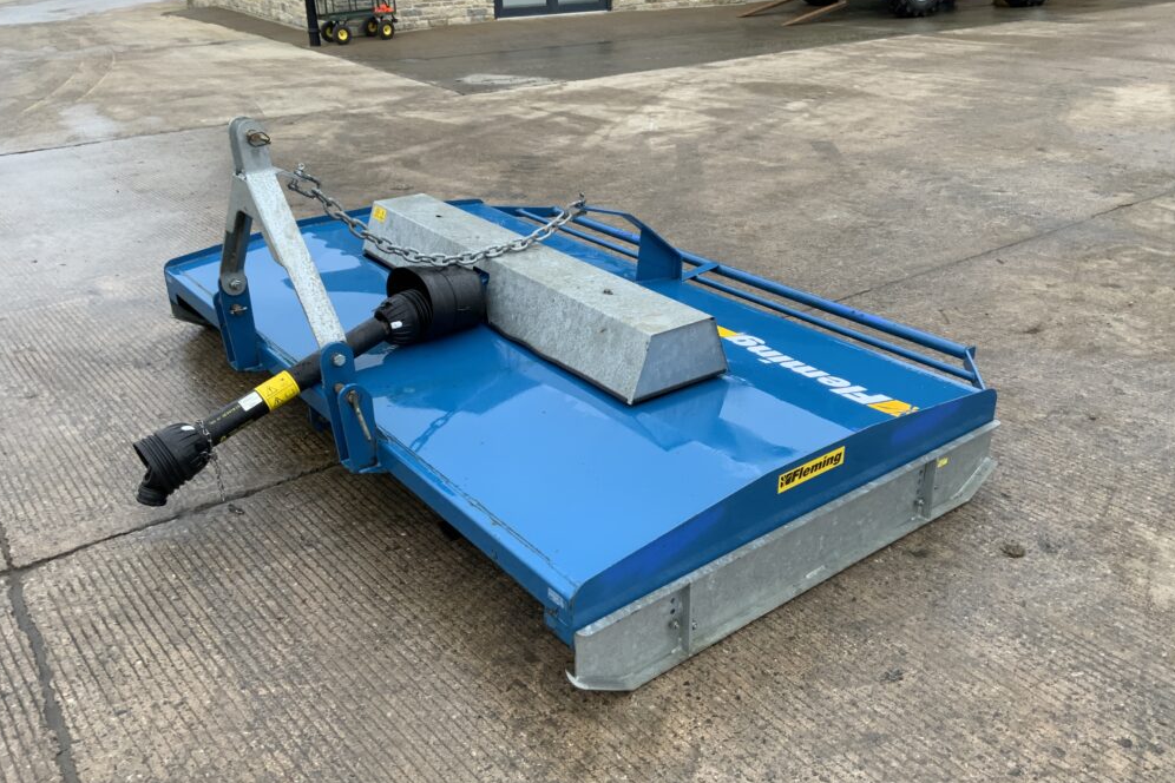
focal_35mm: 31
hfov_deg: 60.3
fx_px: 1012
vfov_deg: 42.3
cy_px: 380
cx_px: 585
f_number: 1.8
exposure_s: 1/122
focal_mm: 3
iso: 32
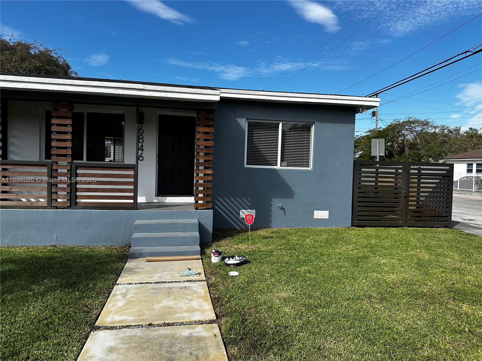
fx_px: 334
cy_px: 180
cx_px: 241
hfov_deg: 71.6
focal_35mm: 24
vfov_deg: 56.8
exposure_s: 1/3247
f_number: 1.78
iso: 80
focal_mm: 6.86
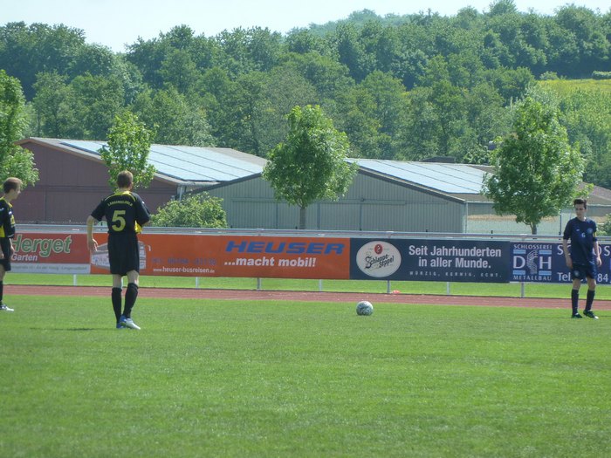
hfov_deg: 6.6
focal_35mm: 300
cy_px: 229
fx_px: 5295
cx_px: 306
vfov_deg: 5.0
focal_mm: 49.2
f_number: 4.9
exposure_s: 1/250
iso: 125
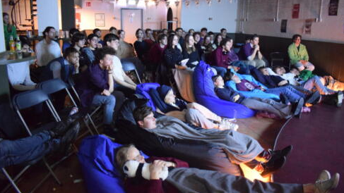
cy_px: 87
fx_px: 265
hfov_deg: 66.1
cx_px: 174
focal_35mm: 29
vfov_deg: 40.1
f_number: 3.5
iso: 6400
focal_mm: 18
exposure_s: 1/3
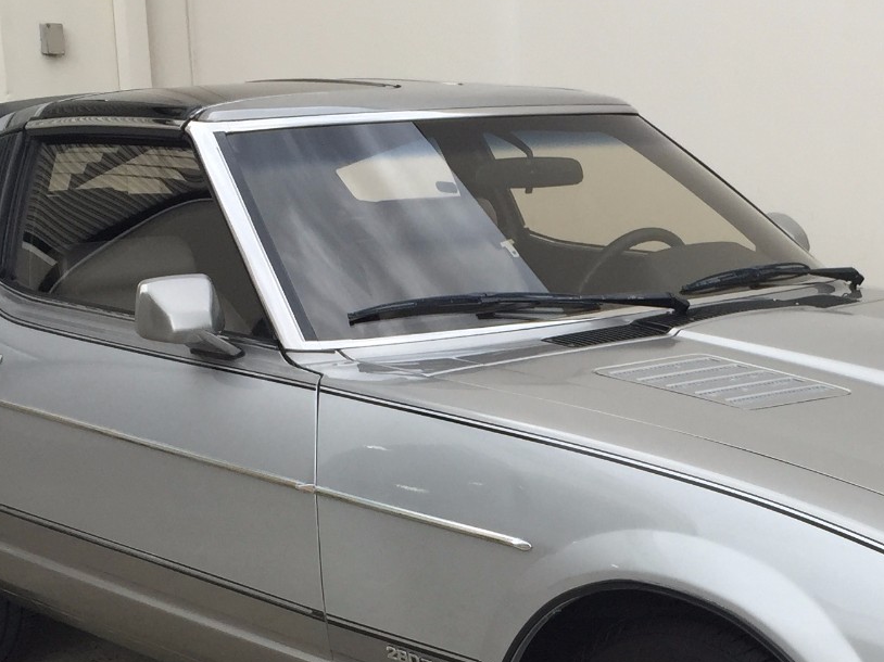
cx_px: 669
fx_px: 1864
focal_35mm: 73
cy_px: 598
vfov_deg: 19.8
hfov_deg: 26.3
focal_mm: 4.15
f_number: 2.2
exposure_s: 1/534
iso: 32
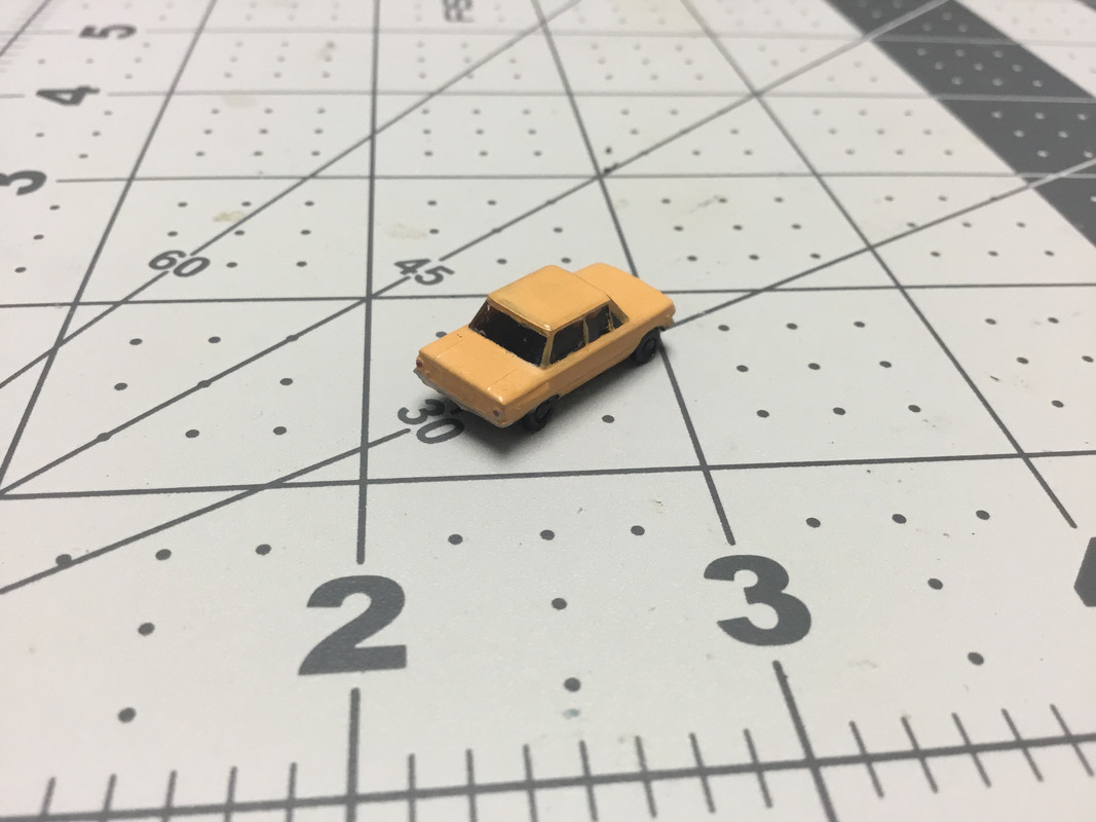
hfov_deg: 58.4
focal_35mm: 31
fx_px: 981
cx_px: 548
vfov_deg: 45.4
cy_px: 411
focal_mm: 3.3
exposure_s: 1/30
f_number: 2.4
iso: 64
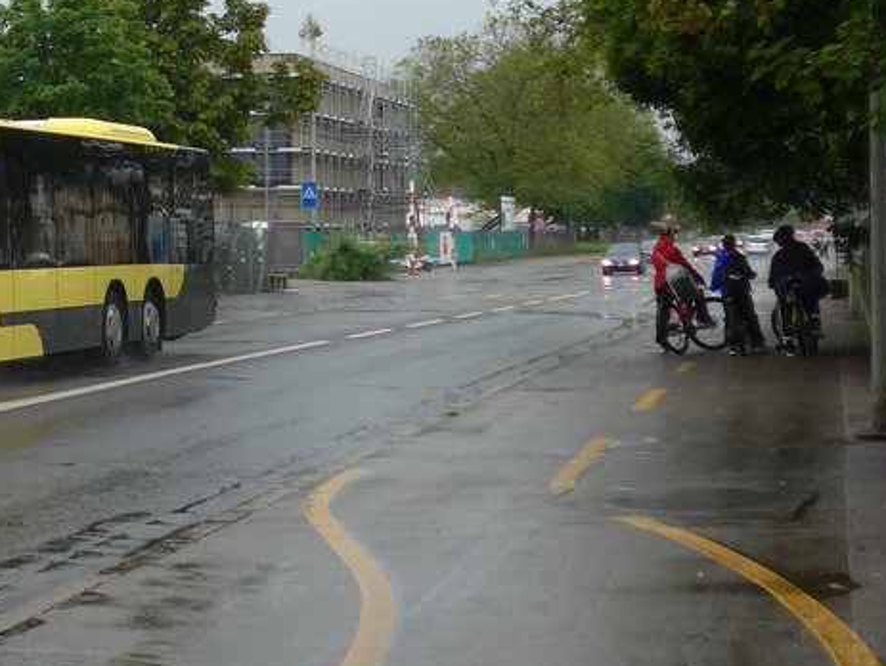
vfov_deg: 14.6
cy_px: 115
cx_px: -115
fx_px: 2587
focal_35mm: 101
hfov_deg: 18.6
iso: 80
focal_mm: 8
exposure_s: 1/640
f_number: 2.8
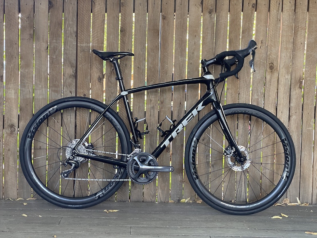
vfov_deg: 28.0
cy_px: 119
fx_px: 476
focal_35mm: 52
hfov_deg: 36.8
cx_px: 158
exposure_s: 1/60
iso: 200
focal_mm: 6
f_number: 2
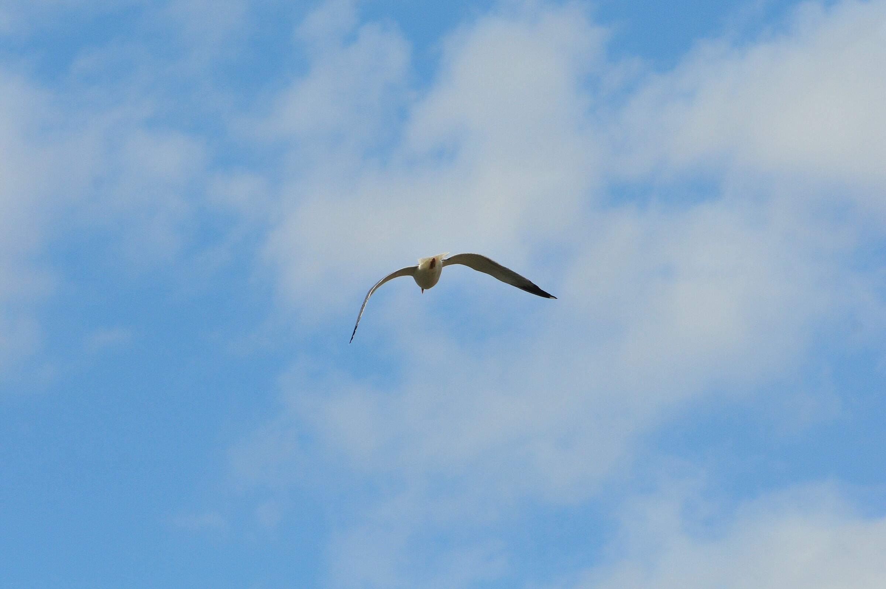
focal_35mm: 315
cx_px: 443
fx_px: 7743
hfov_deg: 6.5
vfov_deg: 4.4
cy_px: 294
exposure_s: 1/1600
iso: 400
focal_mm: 210
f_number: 9
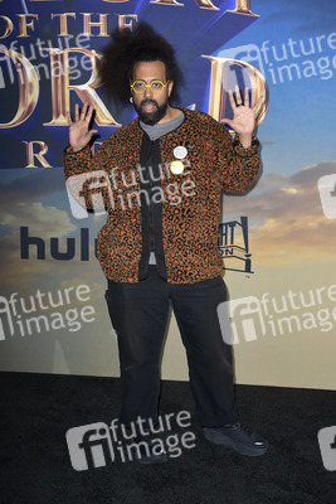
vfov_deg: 44.5
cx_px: 168
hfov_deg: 30.5
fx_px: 615
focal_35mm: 44
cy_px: 252
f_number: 6.3
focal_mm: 44
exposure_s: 1/250
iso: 320
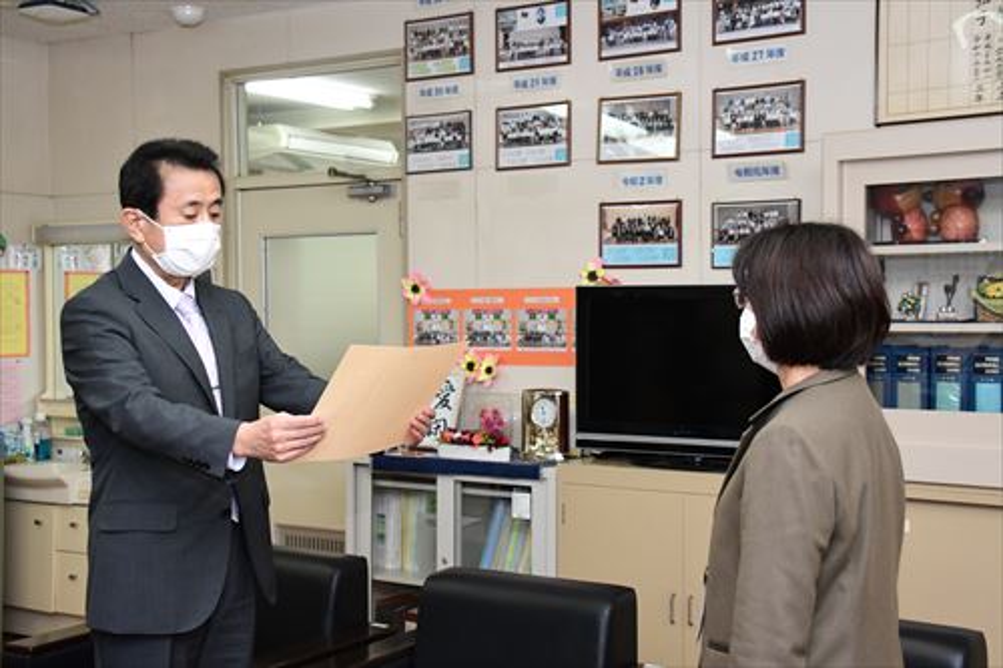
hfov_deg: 38.9
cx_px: 502
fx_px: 1420
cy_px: 334
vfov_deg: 26.5
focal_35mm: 51
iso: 2500
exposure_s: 1/250
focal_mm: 34
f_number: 4.5
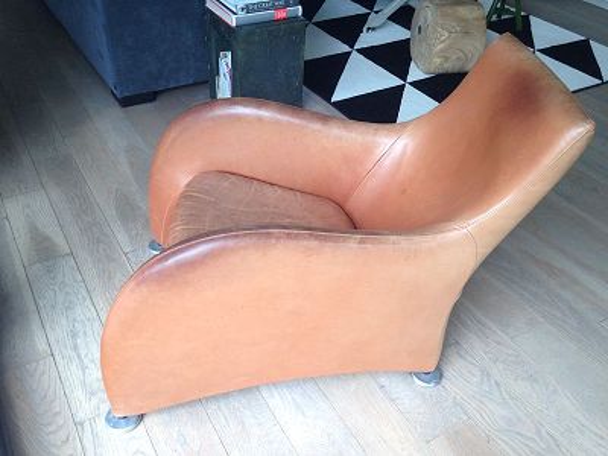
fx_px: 580
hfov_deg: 55.4
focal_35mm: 33
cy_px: 228
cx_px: 304
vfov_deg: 42.9
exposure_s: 1/120
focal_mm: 4.12
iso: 64
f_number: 2.4
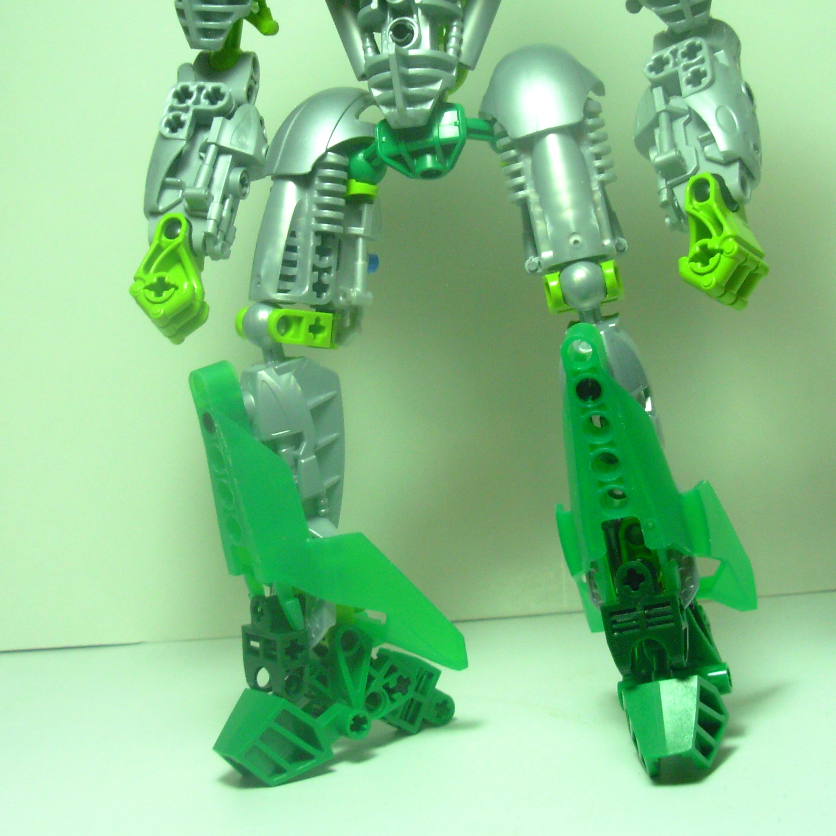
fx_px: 1940
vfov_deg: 24.2
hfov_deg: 24.3
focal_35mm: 71
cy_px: 272
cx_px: 423
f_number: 3.2
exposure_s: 1/32
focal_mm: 8.5
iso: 109
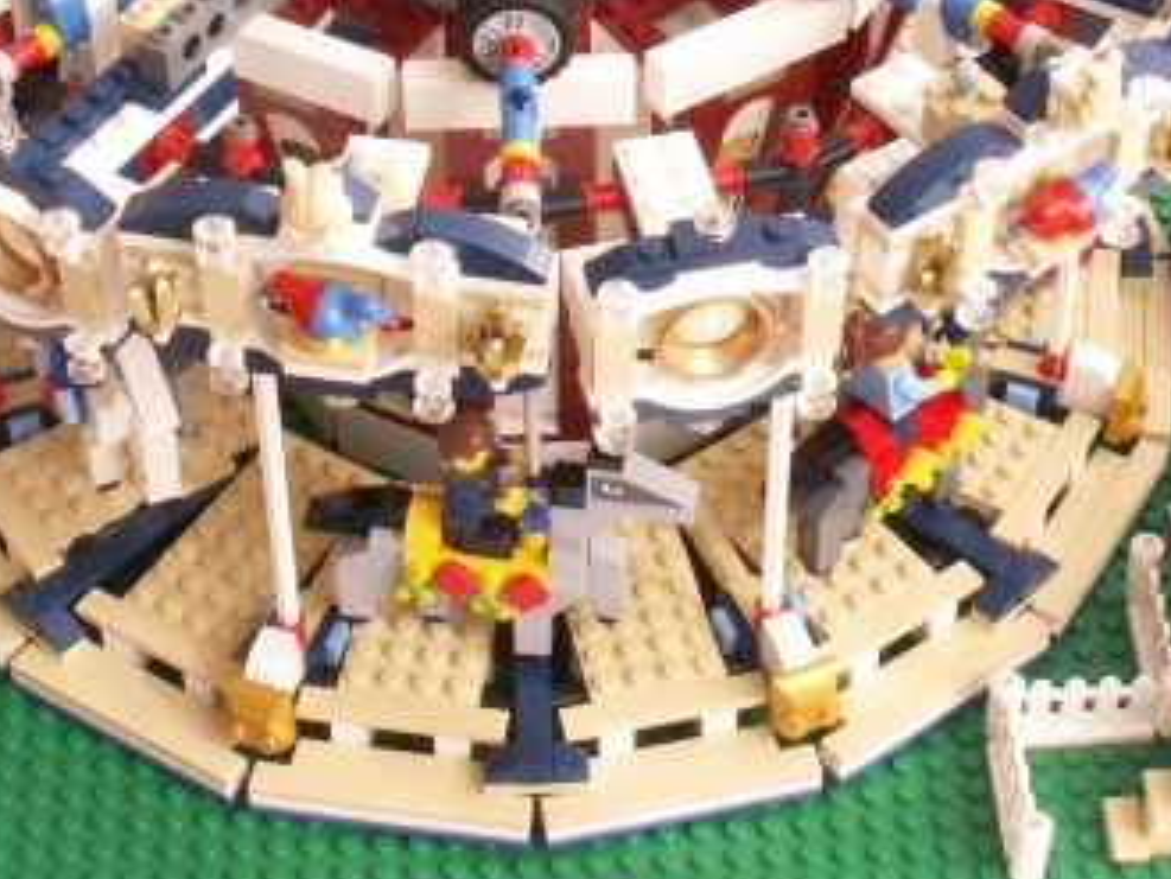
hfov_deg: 23.0
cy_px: 125
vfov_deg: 17.2
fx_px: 2876
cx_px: 637
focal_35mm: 85
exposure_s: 1/13
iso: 50
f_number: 8
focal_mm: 5.86
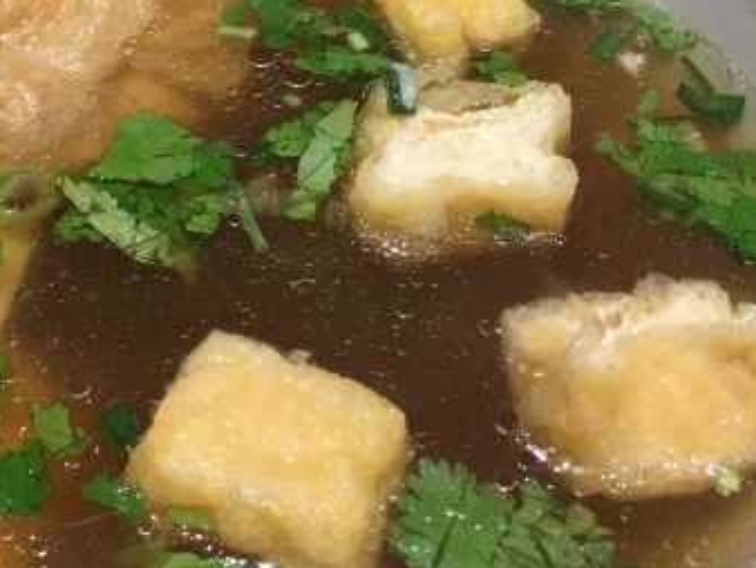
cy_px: 155
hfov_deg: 31.8
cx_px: 239
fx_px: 1311
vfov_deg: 24.2
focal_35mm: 60
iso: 50
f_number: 2.2
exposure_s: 1/33
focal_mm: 4.15
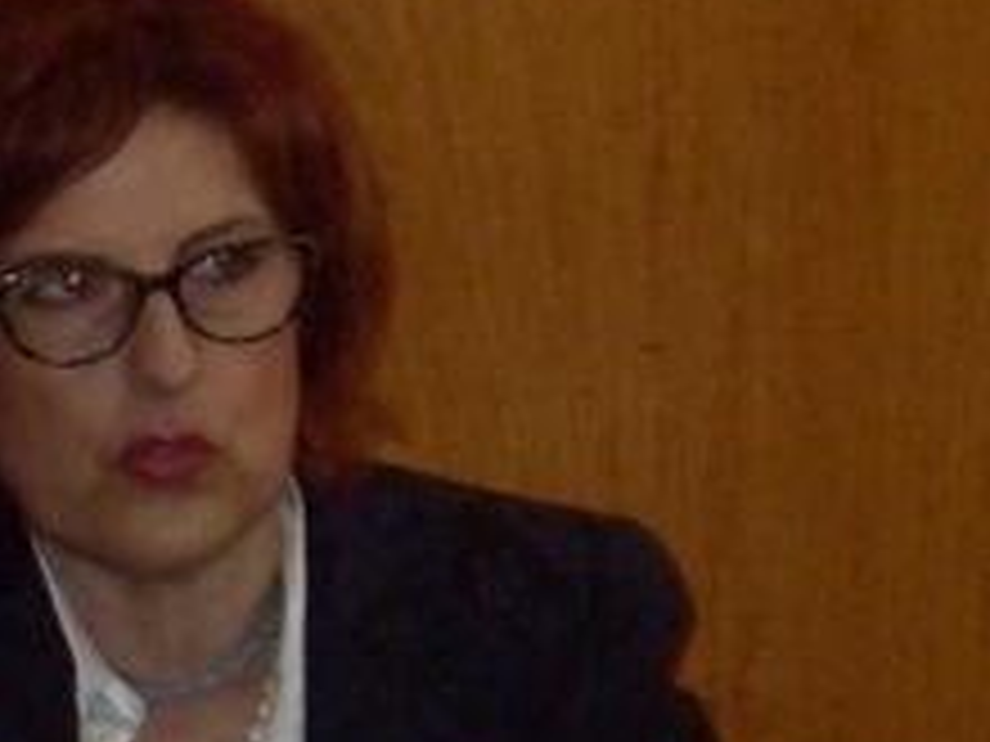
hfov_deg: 4.9
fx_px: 11526
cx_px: 423
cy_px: 567
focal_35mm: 403
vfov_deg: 3.7
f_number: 5.2
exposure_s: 1/90
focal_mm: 18.1
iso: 400
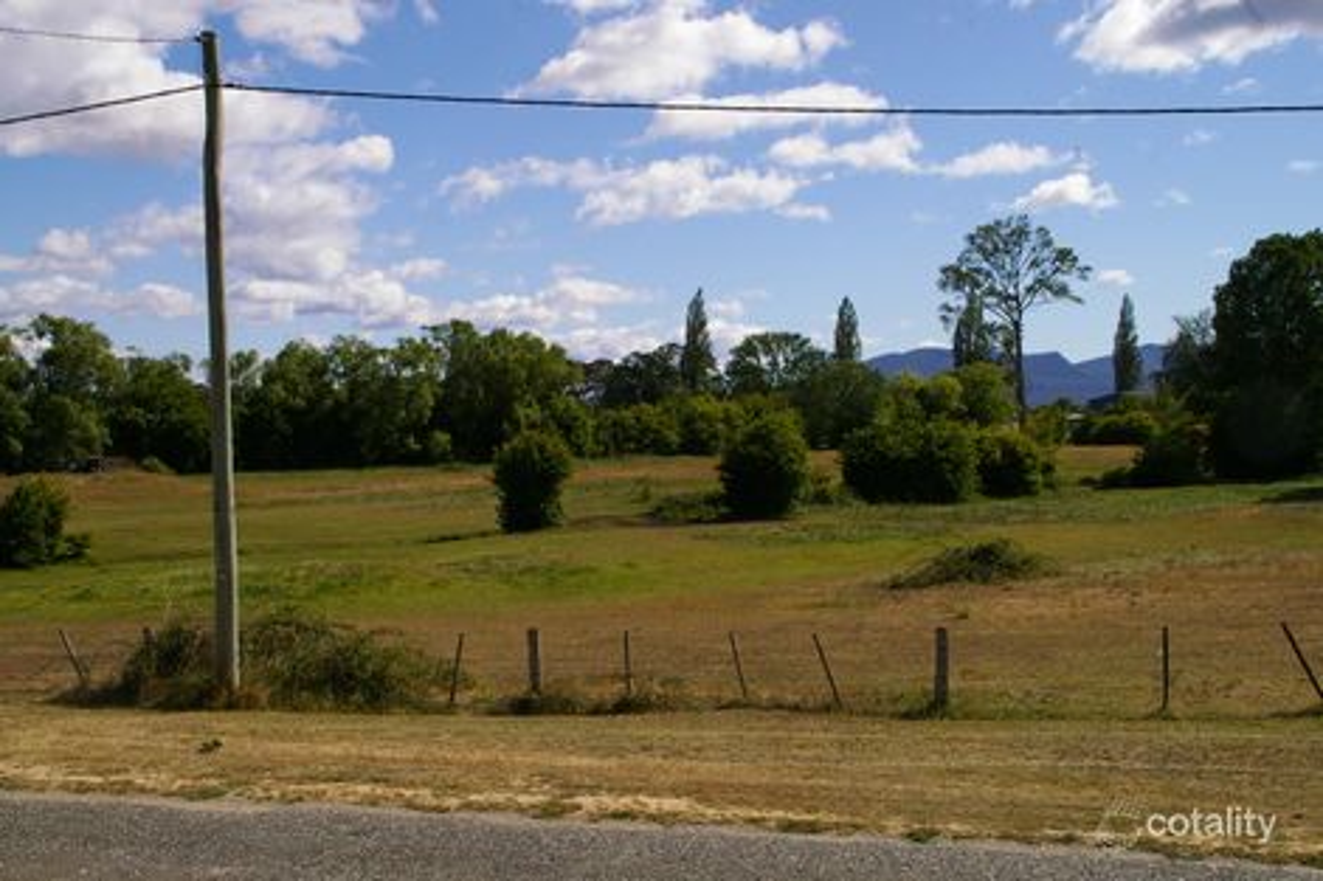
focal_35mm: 50
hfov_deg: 40.0
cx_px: 662
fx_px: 1818
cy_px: 440
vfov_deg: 27.2
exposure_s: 1/500
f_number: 13
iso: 400
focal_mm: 33
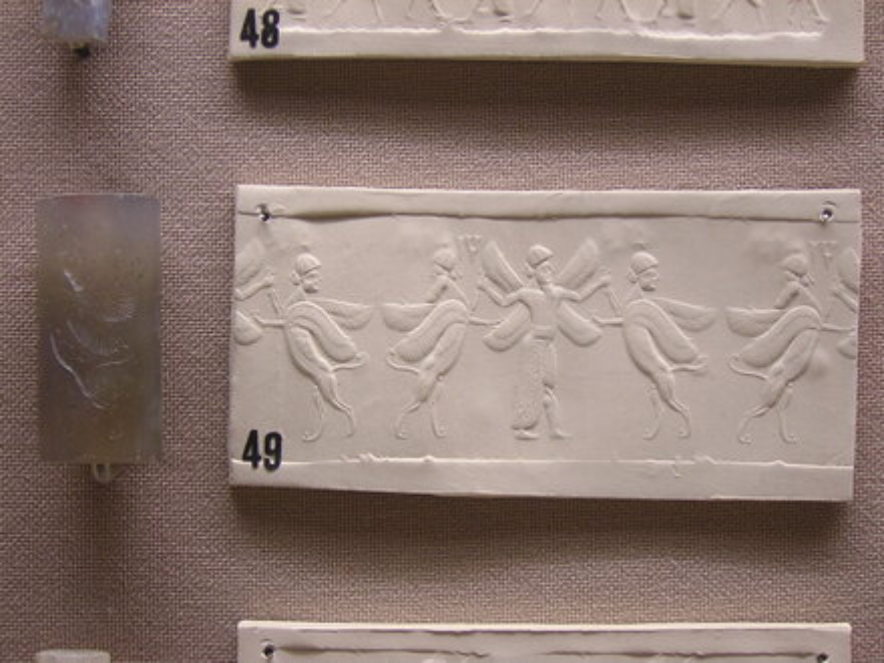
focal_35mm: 89
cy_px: 332
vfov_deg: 16.6
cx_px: 442
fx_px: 2273
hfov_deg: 22.0
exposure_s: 1/4.7
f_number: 4.2
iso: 100
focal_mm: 11.6
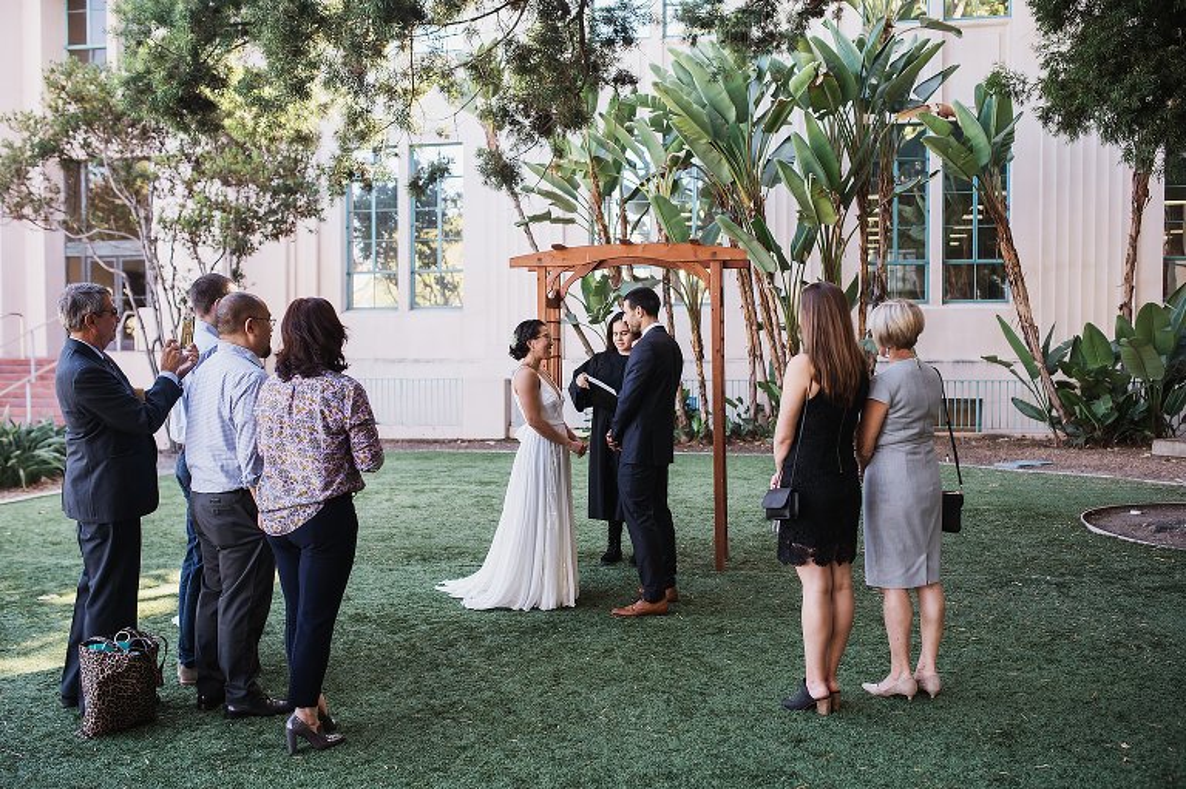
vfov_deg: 37.8
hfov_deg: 54.5
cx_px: 593
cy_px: 394
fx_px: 1152
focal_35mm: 35
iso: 400
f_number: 2.5
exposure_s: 1/400
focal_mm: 35
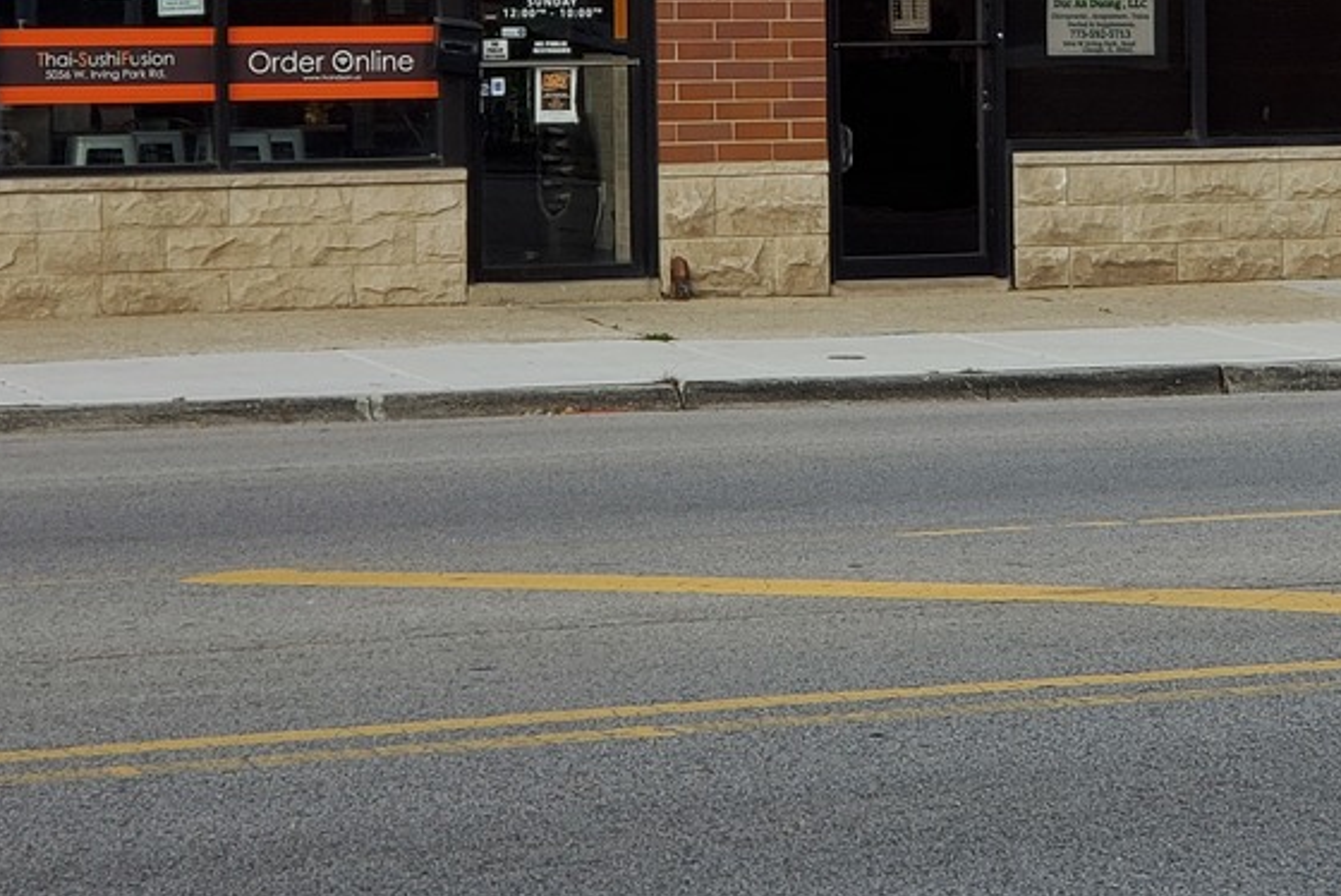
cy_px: -12
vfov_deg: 9.8
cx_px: 1099
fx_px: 5180
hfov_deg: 14.7
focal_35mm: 139
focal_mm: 6
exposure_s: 1/356
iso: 50
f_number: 2.4
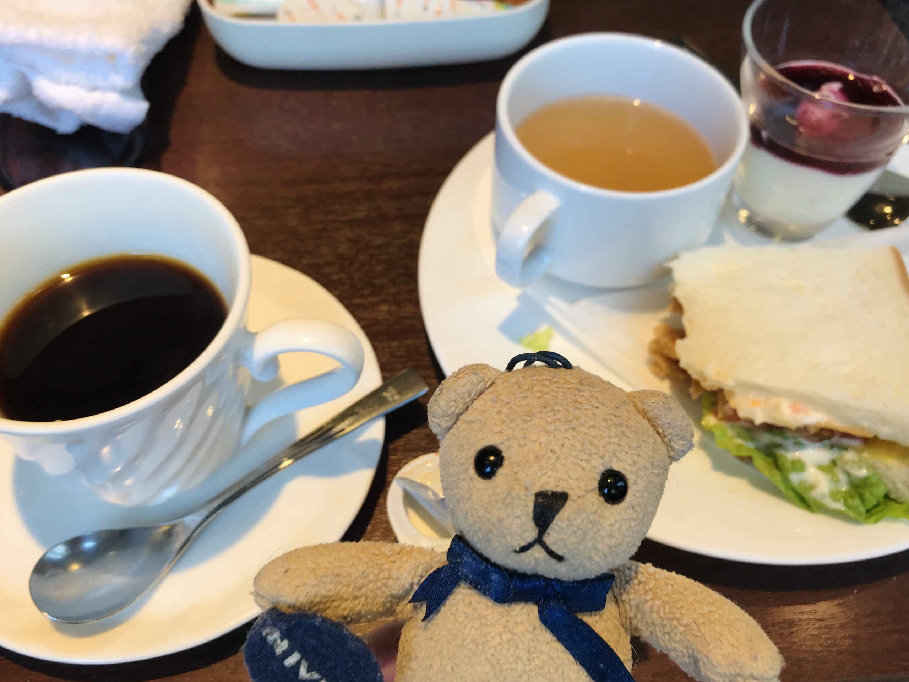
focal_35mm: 28
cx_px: 454
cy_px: 341
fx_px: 735
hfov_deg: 63.4
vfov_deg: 49.7
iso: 25
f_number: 1.8
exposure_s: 1/50
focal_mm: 3.99
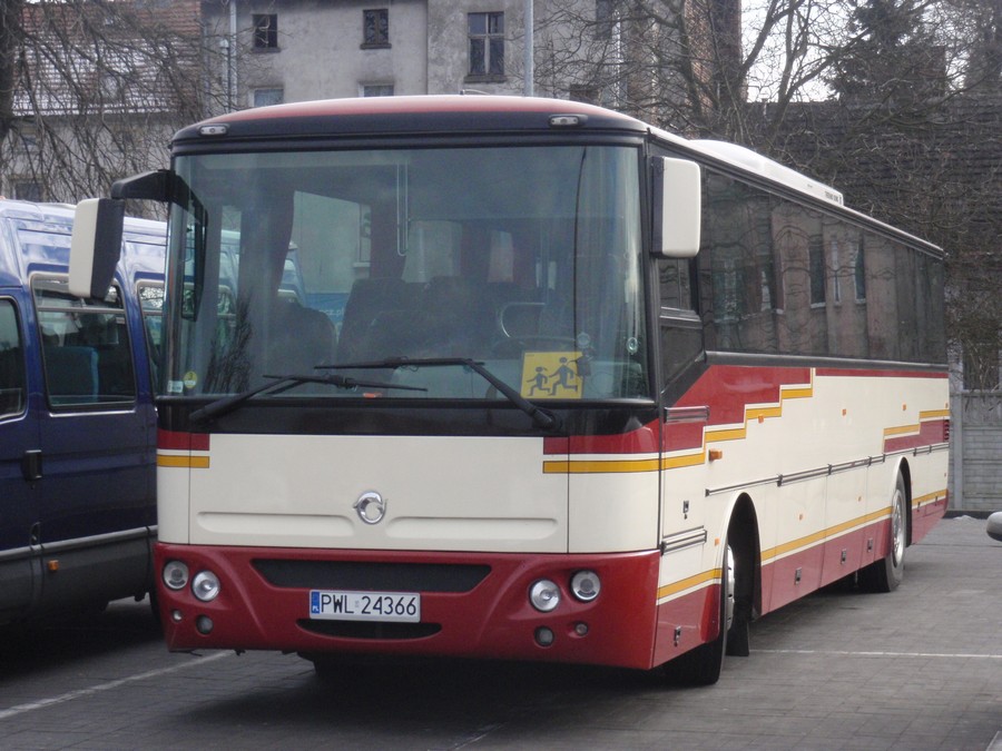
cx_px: 501
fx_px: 2403
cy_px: 376
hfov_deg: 23.6
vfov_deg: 17.8
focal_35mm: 83
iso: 320
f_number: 5.1
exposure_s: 1/500
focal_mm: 14.94
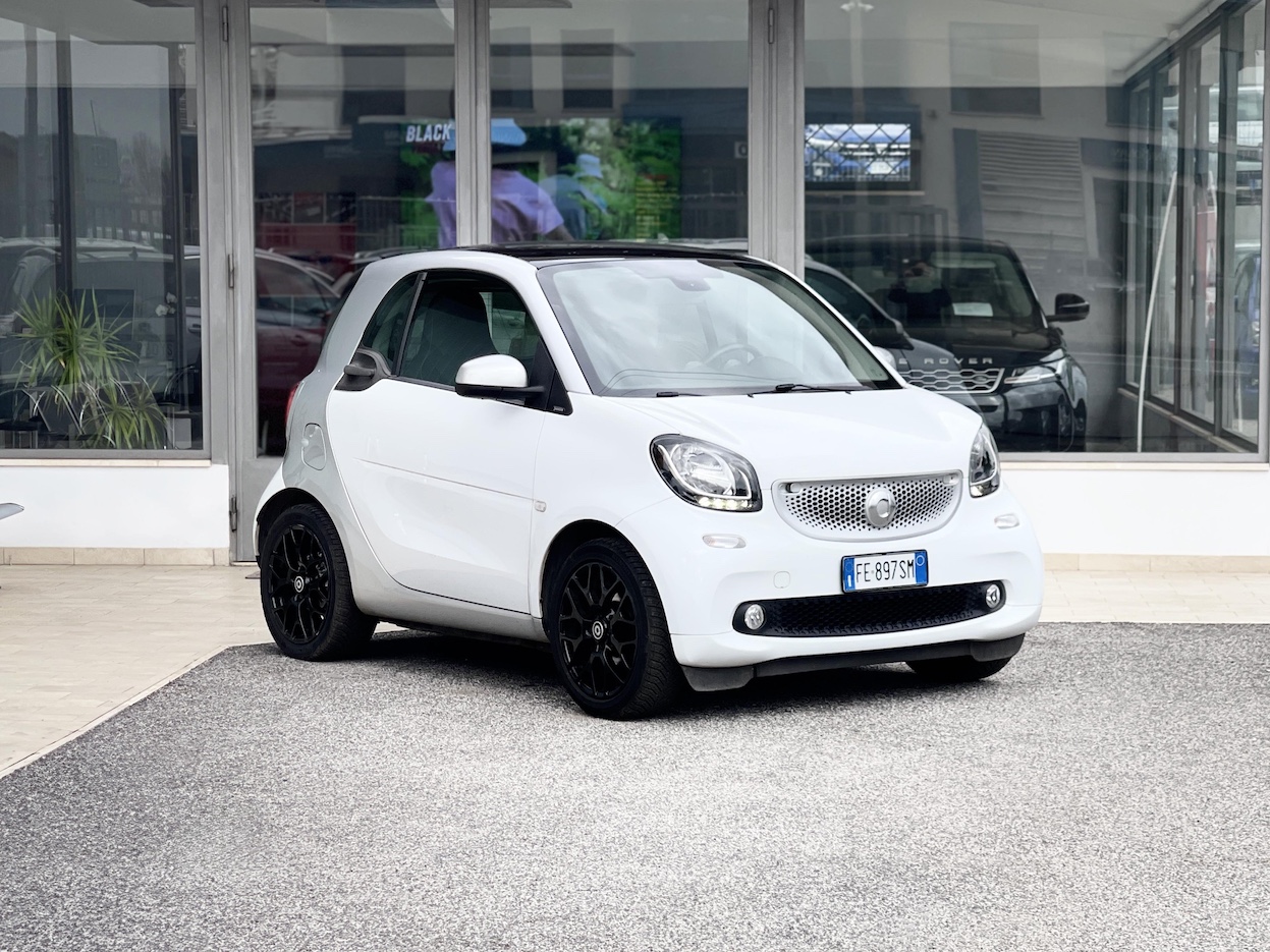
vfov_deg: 22.9
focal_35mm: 64
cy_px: 476
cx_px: 635
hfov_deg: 30.3
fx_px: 2348
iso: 25
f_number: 2.2
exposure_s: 1/260
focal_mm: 7.5
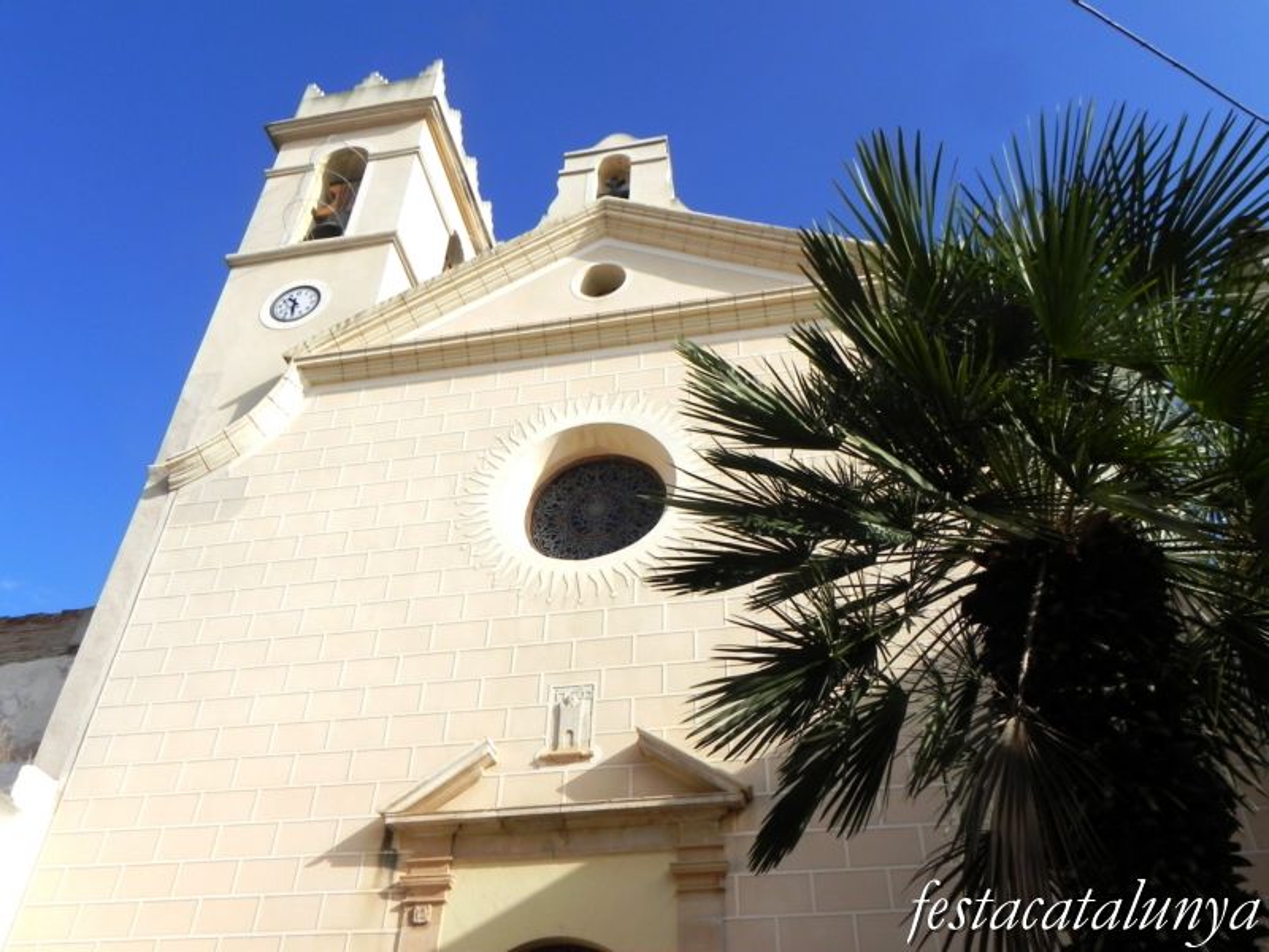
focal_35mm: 29
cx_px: 634
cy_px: 476
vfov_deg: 48.2
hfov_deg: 61.7
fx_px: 1063
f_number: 8
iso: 160
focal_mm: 5.2
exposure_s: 1/417
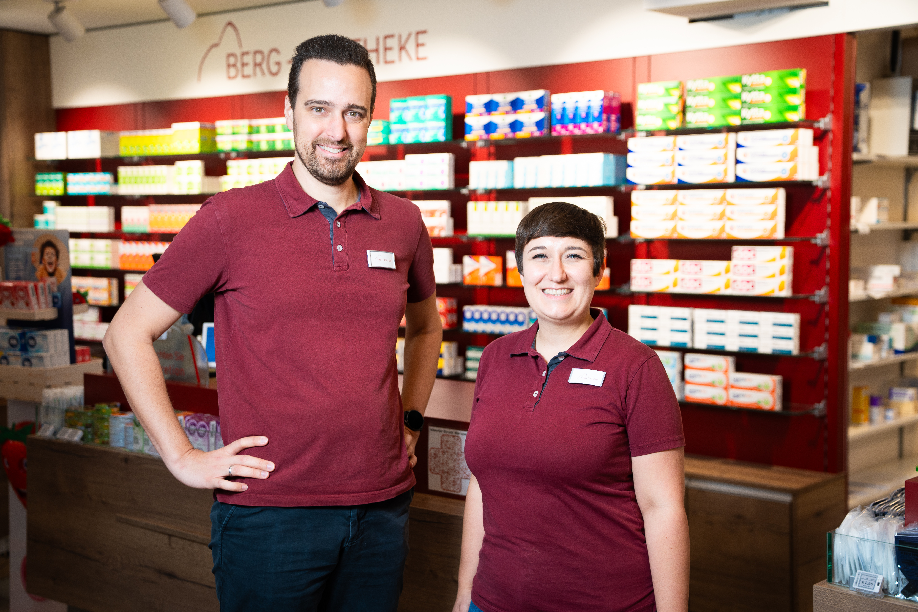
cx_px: 459
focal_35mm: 52
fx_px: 1326
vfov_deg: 26.0
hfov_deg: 38.2
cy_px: 306
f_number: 2.8
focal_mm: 52
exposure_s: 1/125
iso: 250
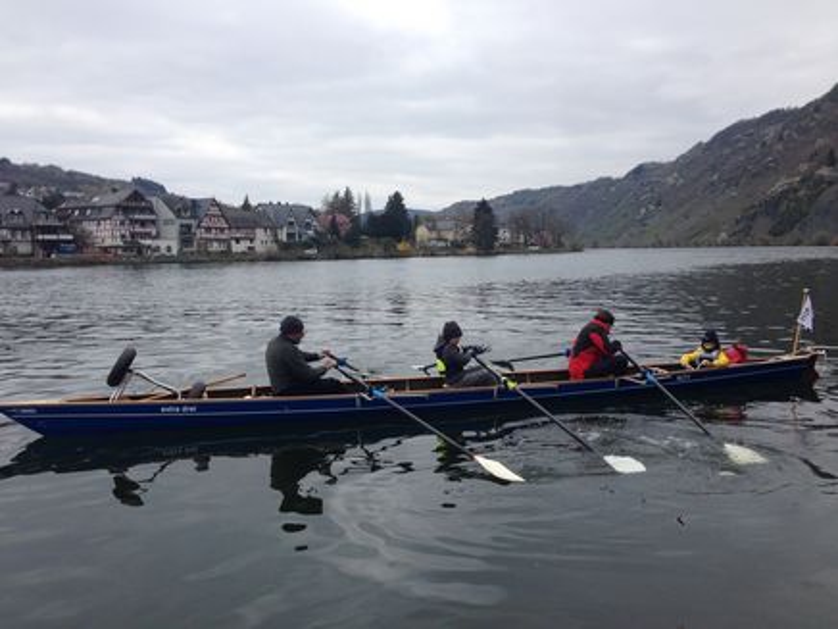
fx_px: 799
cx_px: 419
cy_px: 314
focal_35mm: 33
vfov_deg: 42.9
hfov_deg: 55.4
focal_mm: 4.12
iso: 50
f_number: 2.4
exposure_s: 1/653
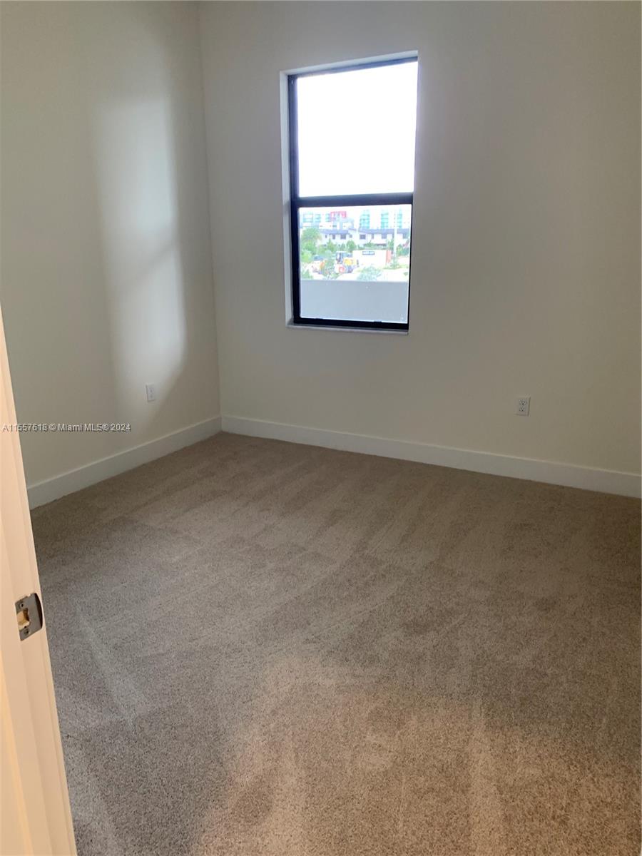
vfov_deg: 67.3
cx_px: 321
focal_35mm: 26
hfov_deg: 53.1
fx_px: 643
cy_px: 428
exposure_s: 1/60
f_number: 1.8
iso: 125
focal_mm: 4.25
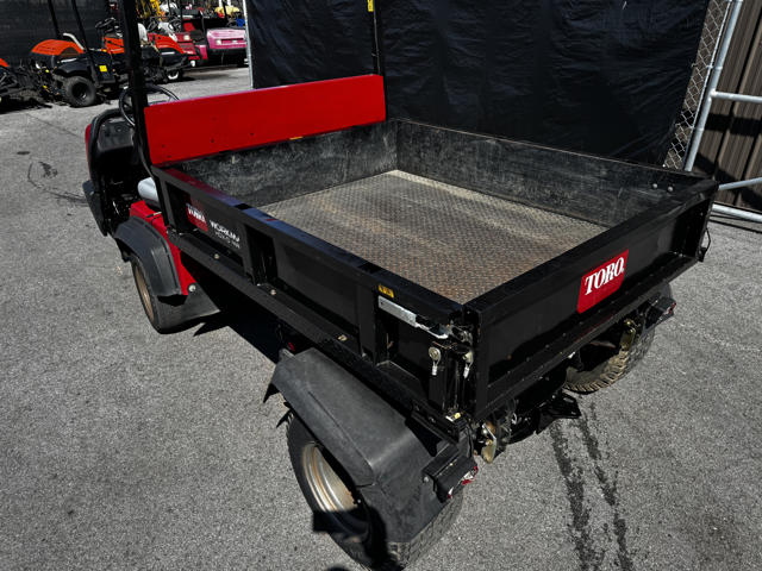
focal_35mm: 24
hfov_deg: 71.6
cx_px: 381
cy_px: 286
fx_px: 528
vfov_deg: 56.8
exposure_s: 1/2174
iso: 80
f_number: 1.78
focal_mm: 6.76
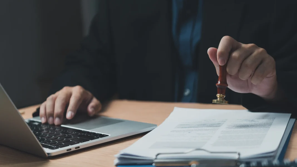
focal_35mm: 63
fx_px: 496
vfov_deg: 19.1
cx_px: 148
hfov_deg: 33.3
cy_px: 86
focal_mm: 60
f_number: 2.8
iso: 200
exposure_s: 1/125
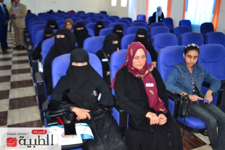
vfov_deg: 40.0
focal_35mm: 33
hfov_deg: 57.2
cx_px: 112
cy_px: 75
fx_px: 206
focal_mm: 22
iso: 800
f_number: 4
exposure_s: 1/50
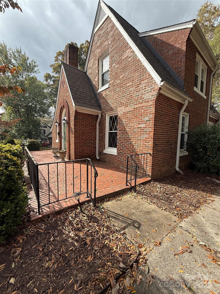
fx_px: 119
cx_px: 110
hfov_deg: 85.7
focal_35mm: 14
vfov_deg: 102.1
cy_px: 147
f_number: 2.2
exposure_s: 1/901
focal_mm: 2.22
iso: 50
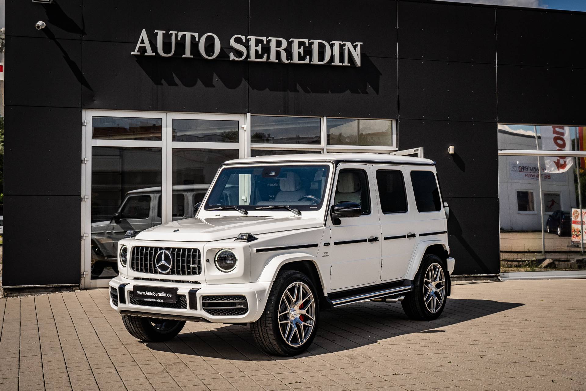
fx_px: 667
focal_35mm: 41
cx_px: 293
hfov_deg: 47.4
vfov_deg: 32.6
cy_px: 196
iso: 800
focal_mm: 41
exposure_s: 1/1250
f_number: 7.1
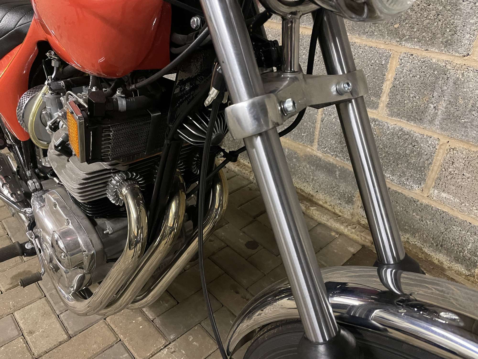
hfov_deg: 67.3
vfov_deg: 53.1
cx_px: 239
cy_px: 180
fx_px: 359
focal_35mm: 26
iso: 640
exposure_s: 1/25
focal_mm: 4.2
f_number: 1.6
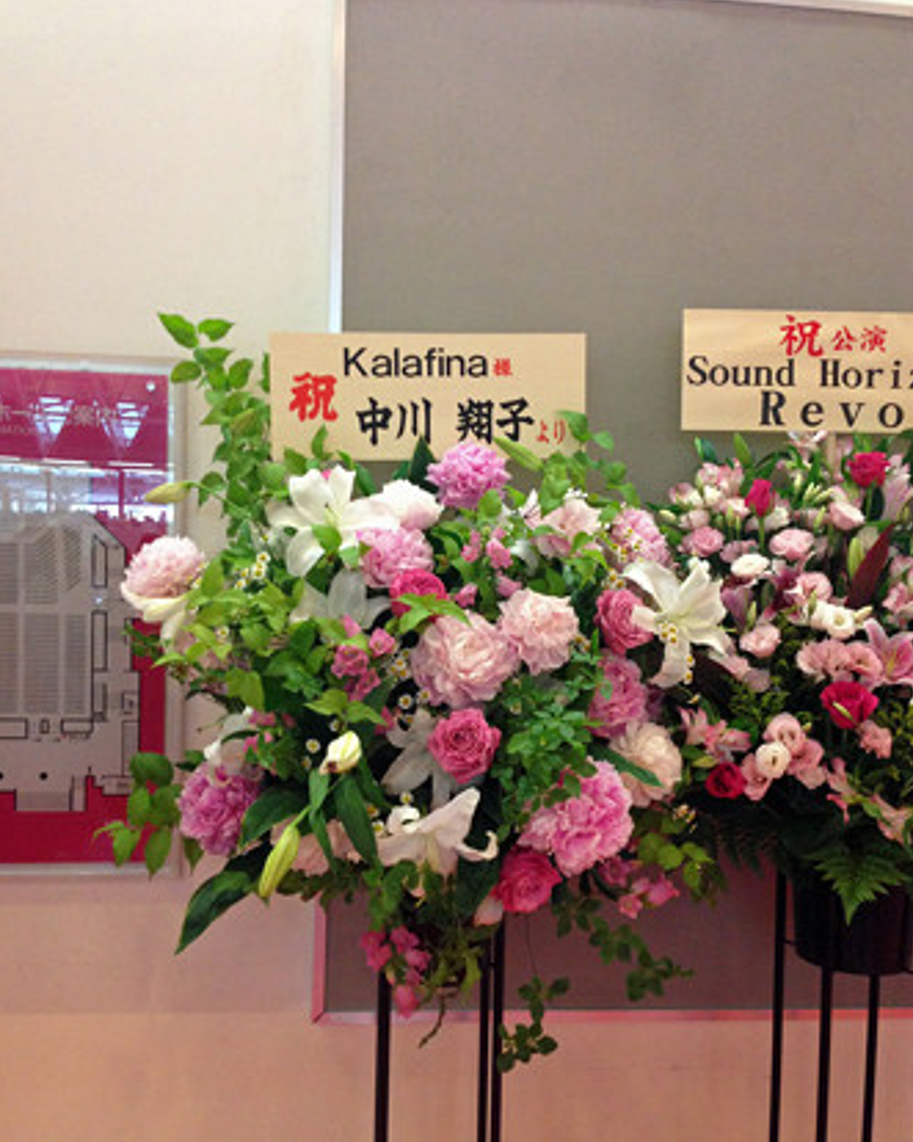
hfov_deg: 42.2
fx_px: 1183
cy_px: 615
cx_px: 458
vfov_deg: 51.5
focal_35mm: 35
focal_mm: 4.13
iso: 250
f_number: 2.4
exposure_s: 1/20
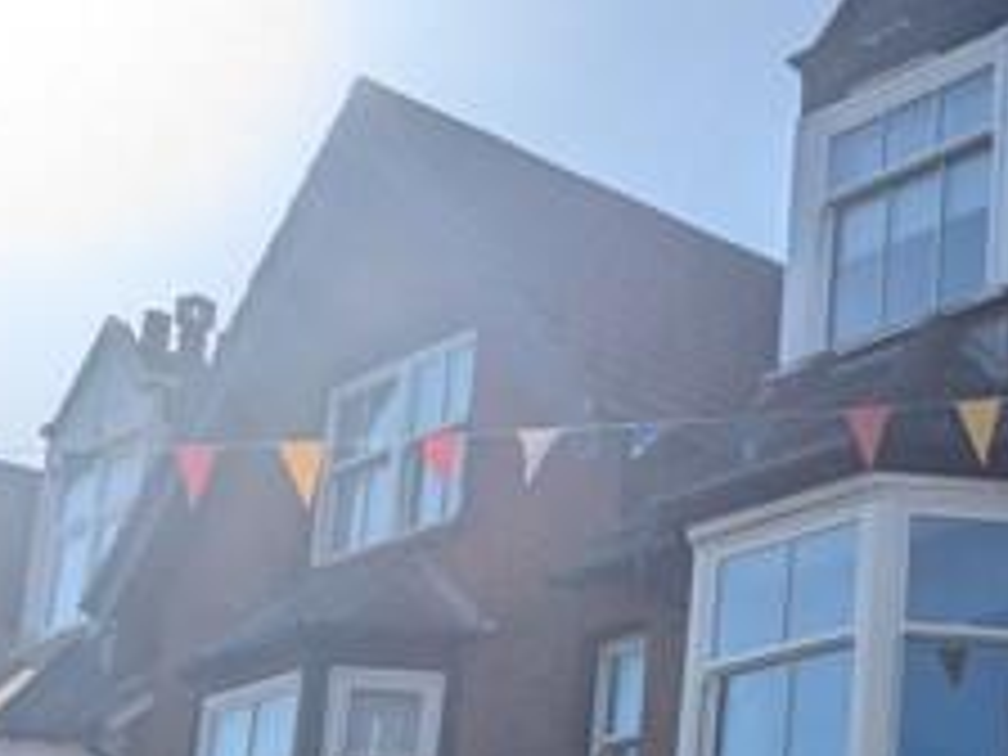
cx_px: 1341
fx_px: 2300
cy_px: 810
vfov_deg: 18.1
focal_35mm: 79
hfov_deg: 22.0
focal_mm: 4.38
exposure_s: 1/2924
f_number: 1.73
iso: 28
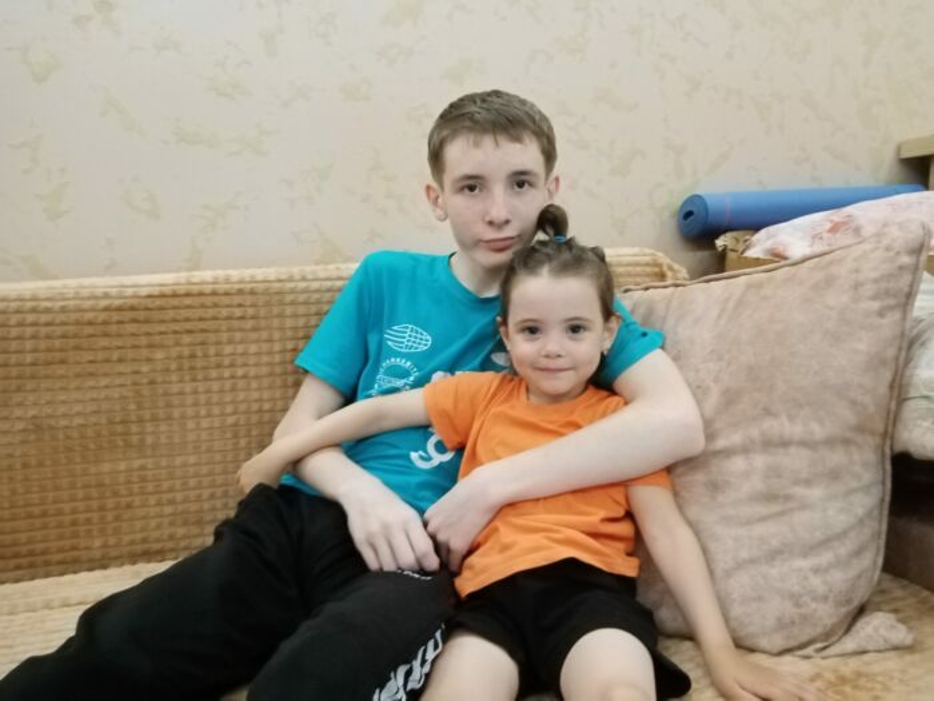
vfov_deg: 53.1
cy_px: 350
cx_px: 467
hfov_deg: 67.3
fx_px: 702
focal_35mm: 26
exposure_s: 1/20
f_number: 1.8
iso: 1067
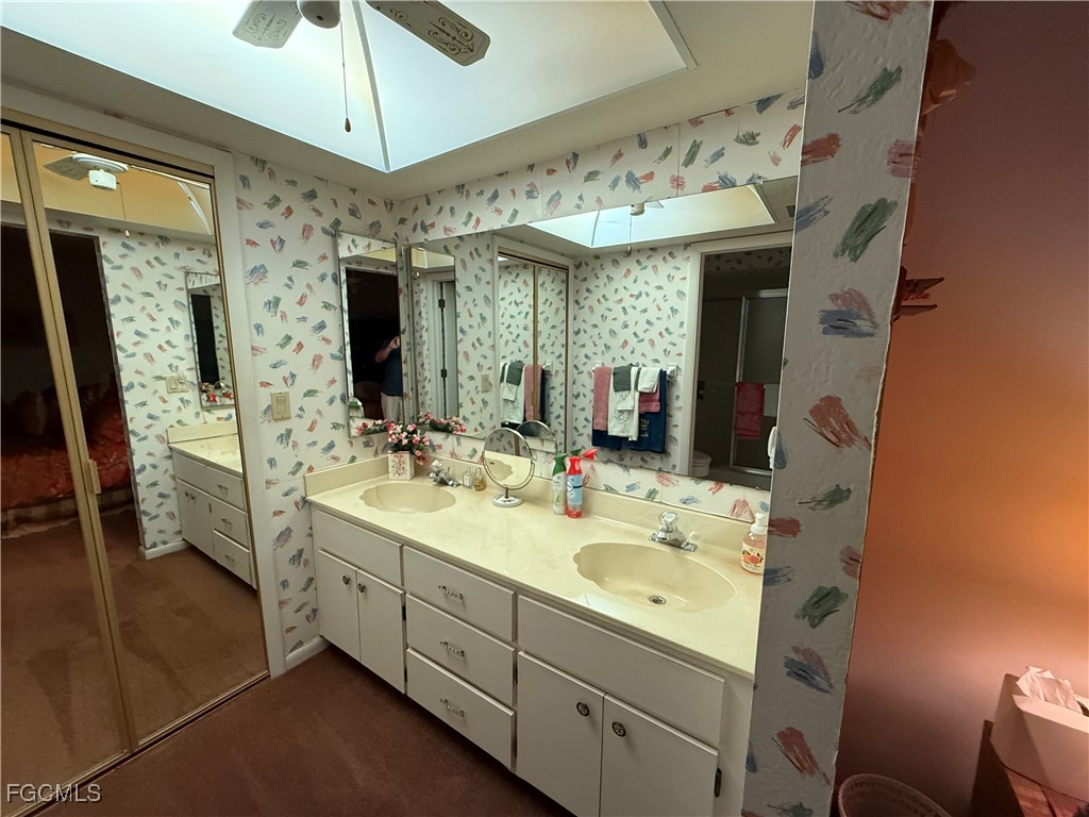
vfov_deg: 85.7
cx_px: 544
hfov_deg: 102.1
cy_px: 408
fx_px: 440
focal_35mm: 14
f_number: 2.2
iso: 250
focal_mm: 2.22
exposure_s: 1/60
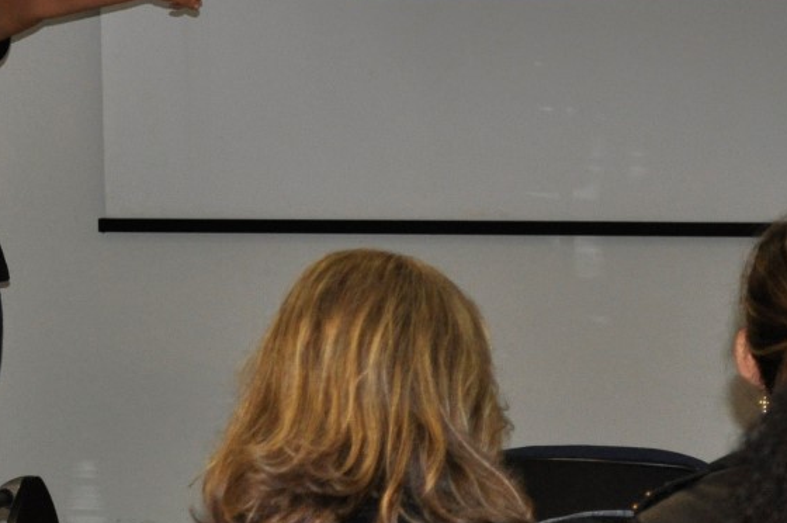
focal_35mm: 239
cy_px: 52
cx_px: 139
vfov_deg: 5.7
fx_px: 5229
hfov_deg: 8.6
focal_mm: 55
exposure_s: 1/60
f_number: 5.6
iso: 800
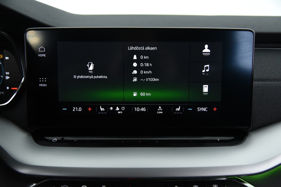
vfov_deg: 35.1
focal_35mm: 38
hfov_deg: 50.7
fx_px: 297
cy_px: 94
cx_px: 140
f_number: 4
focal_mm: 38
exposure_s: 1/60
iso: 4000
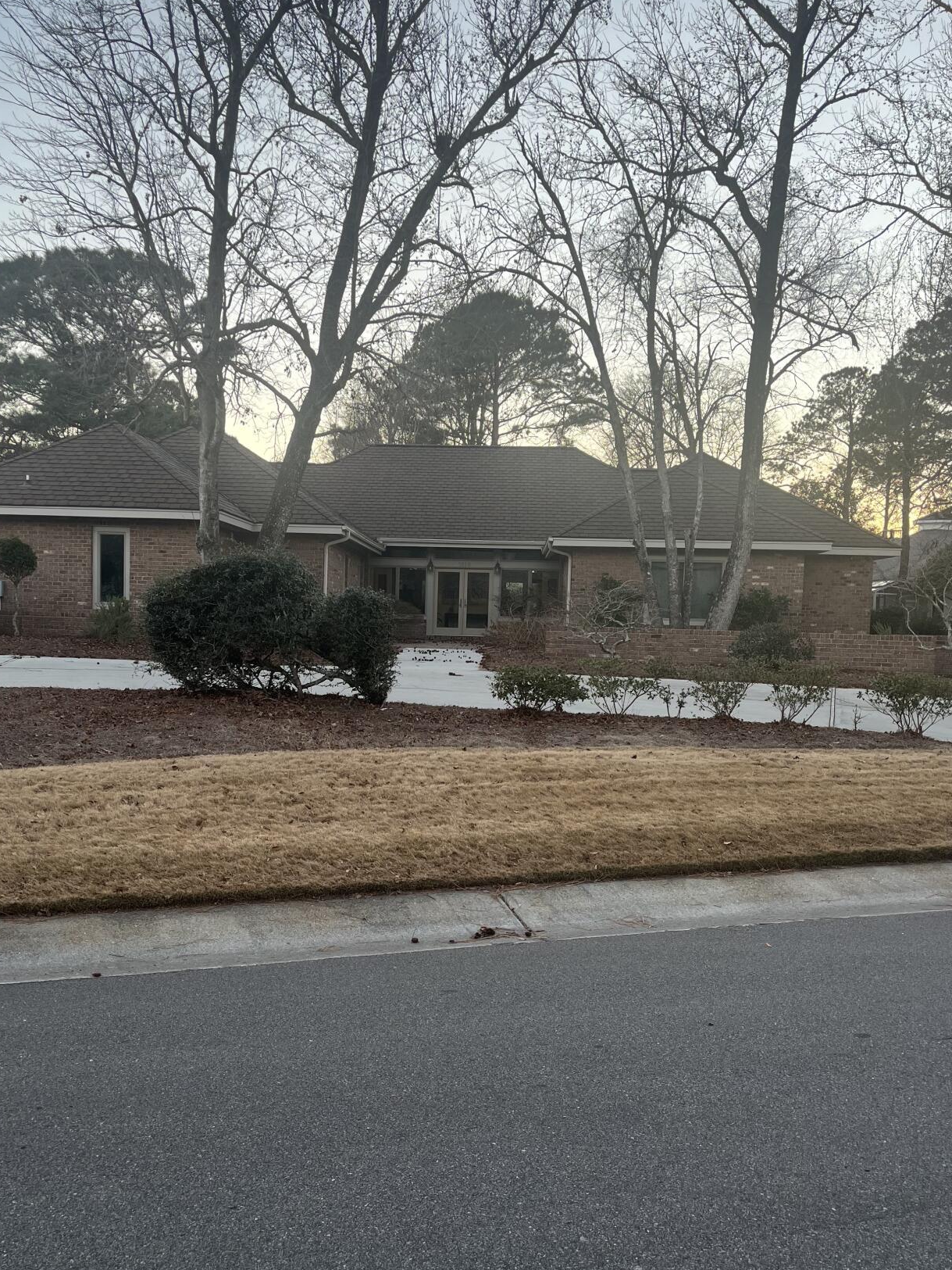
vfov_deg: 56.7
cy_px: 687
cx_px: 413
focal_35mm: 32
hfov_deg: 44.1
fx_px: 1173
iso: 40
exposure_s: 1/122
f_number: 1.6
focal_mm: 5.1
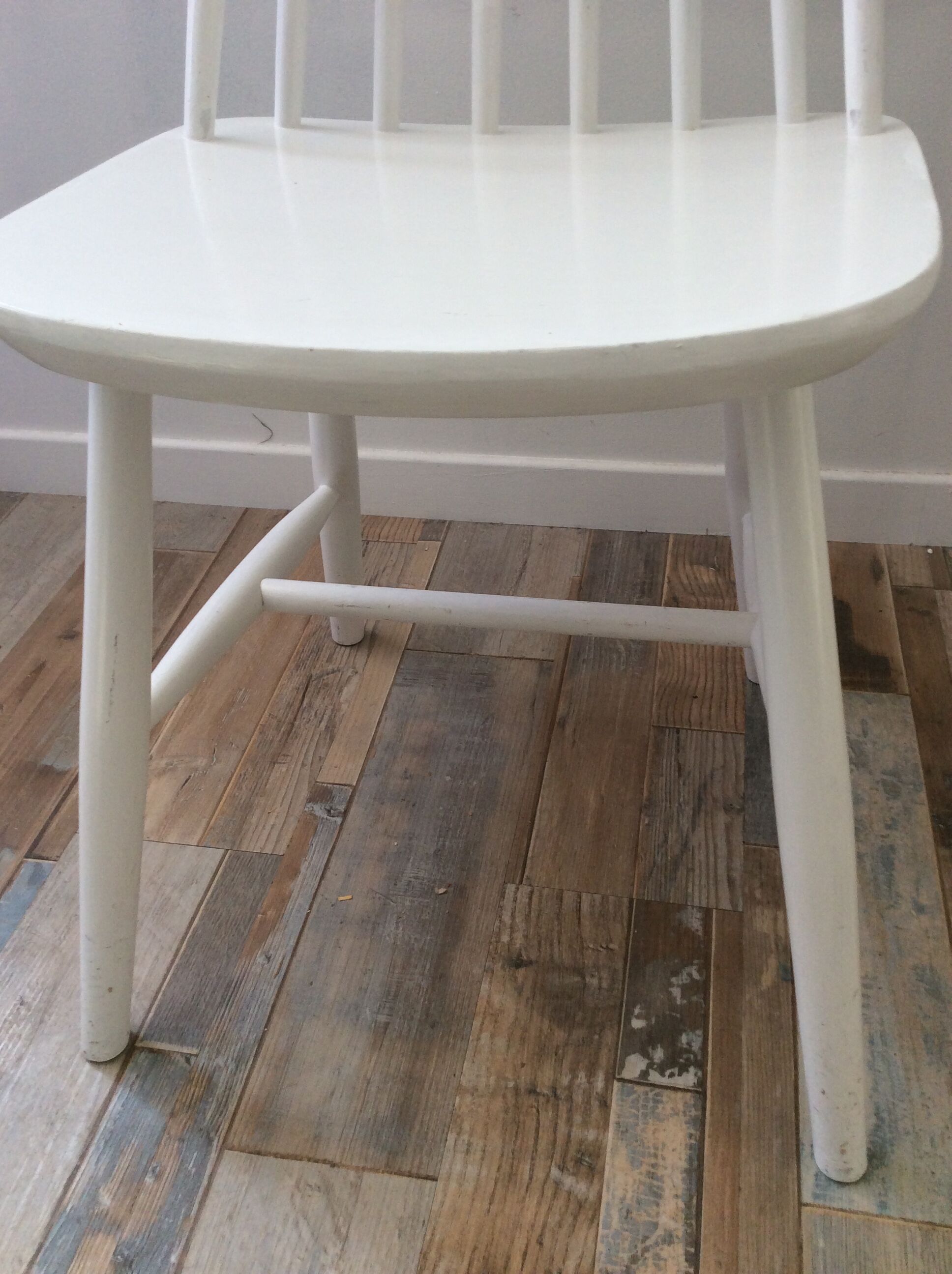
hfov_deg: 44.1
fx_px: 1177
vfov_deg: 56.9
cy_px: 637
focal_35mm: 32
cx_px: 476
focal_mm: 3.3
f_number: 2.4
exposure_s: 1/50
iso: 50
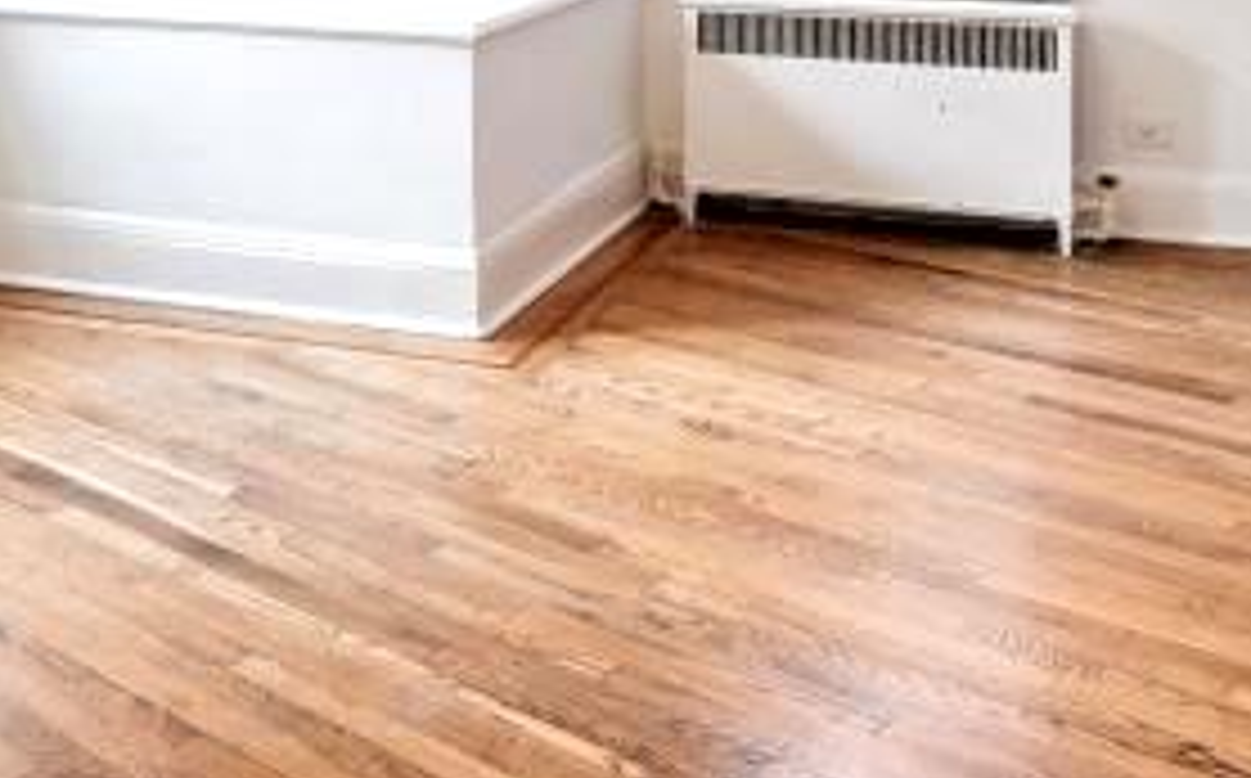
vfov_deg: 25.1
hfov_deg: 43.5
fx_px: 1566
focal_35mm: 46
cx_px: 549
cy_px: -162
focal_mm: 12
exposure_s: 1.3
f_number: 8
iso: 100
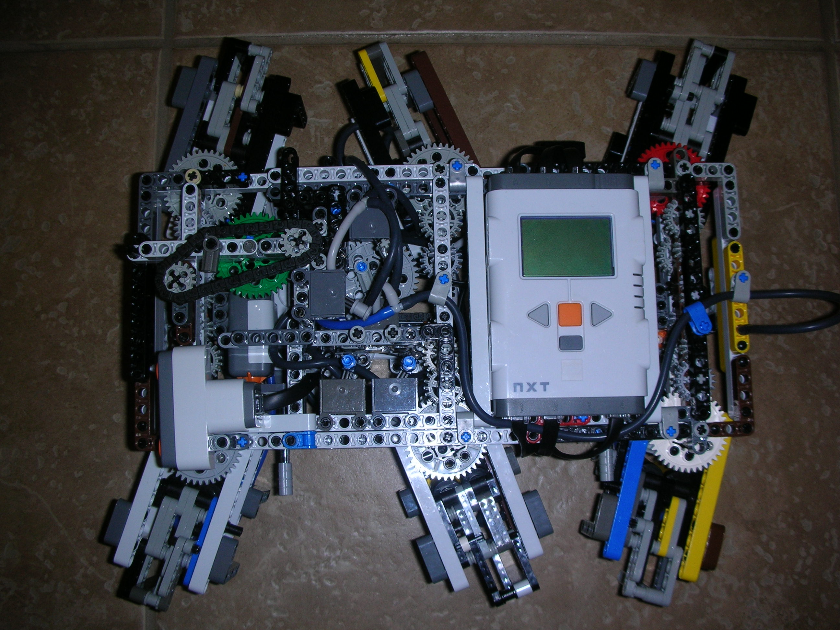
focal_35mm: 35
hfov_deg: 52.6
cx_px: 420
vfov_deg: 40.7
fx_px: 849
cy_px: 315
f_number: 3
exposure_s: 1/60.1
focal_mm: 5.8
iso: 50
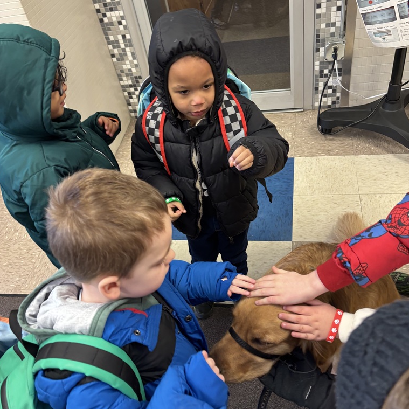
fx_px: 414
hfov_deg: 52.5
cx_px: 204
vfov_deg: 52.5
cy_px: 224
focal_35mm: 31
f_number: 1.6
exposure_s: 1/60
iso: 200
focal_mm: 5.96
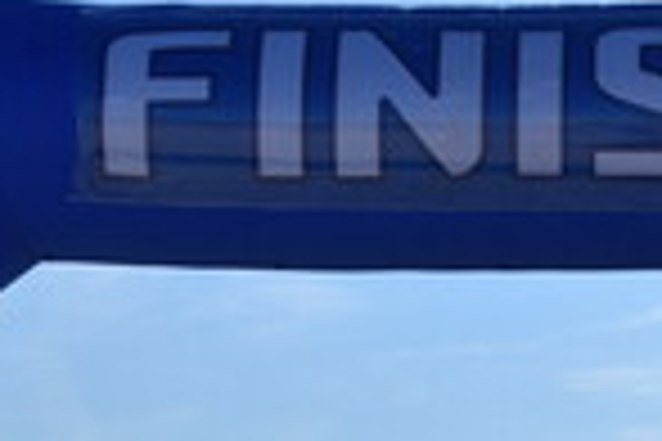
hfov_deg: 15.1
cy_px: 691
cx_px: 540
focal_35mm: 135
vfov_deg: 9.8
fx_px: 2482
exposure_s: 1/500
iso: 200
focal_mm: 24
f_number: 11
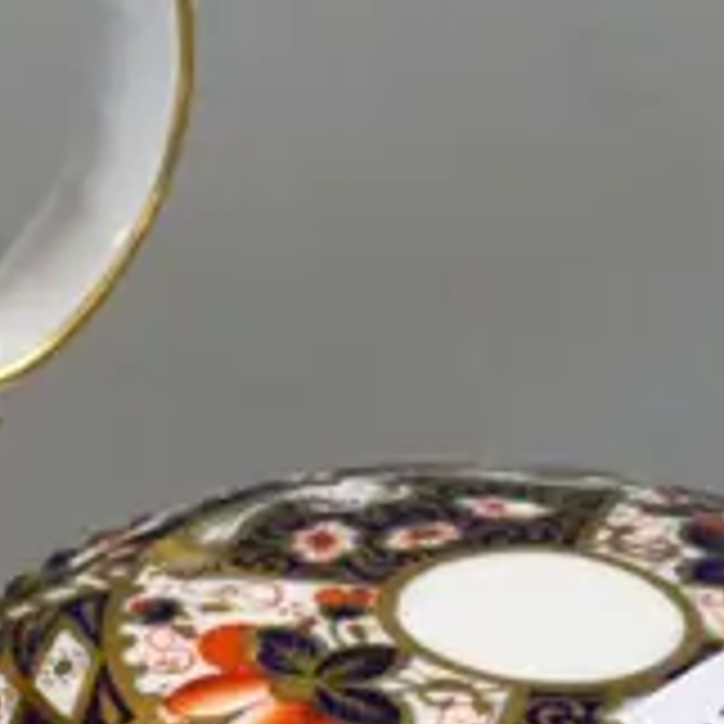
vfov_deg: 7.1
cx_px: -913
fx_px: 5845
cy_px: 486
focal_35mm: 247
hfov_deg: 6.8
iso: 3200
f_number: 5.6
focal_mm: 22
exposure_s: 1/125
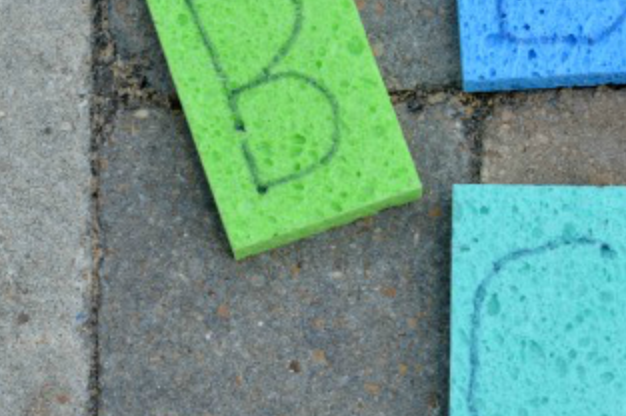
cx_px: 516
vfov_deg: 9.5
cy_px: 136
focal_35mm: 144
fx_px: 2501
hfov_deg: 14.2
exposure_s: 1/125
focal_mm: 50
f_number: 10
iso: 400
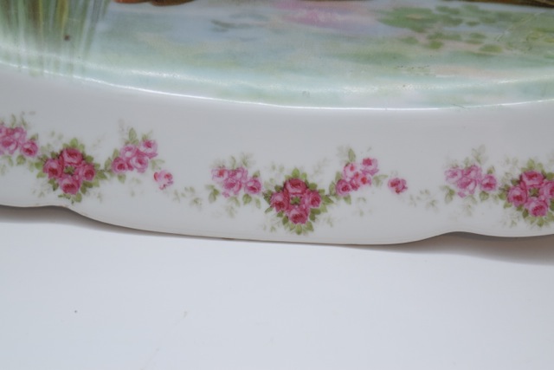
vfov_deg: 16.6
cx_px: 277
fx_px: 1270
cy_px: 185
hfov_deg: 24.6
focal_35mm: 82
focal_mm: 55
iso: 800
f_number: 5.6
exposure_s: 1/125
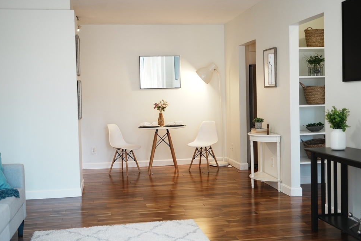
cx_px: 174
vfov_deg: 31.9
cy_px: 122
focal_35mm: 42
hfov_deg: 46.4
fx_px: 421
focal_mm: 40
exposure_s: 1/200
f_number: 2.5
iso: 500
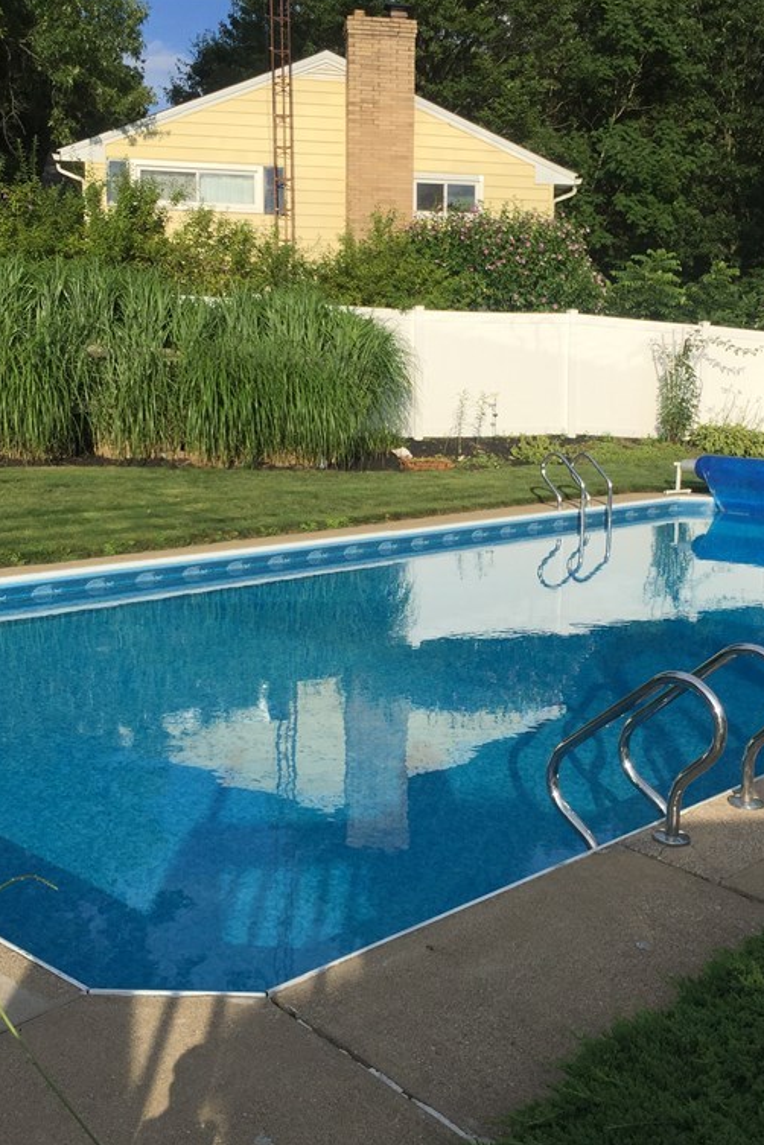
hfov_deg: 32.5
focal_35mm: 41
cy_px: 576
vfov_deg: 47.4
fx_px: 1305
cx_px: 460
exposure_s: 1/2825
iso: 32
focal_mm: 4.15
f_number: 2.2
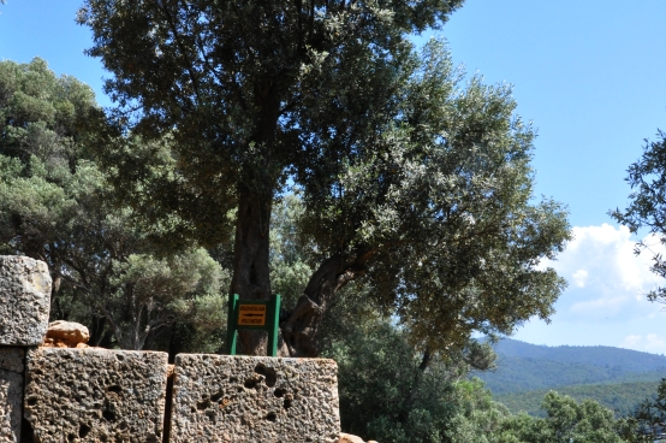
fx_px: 961
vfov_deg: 25.7
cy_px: 306
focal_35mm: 52
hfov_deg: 38.2
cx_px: 310
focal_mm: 24
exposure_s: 1/200
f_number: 20
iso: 800
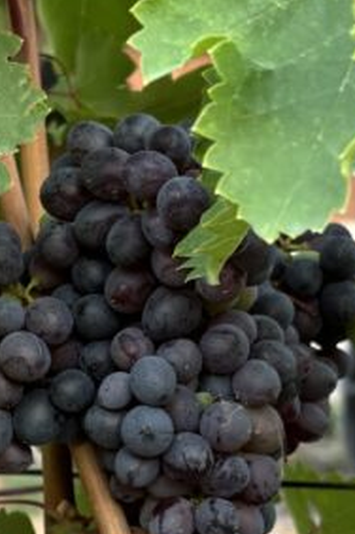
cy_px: 404
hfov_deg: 13.9
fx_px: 1453
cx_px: 142
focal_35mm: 98
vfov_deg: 20.7
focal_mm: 5.96
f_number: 1.6
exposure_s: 1/121
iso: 100
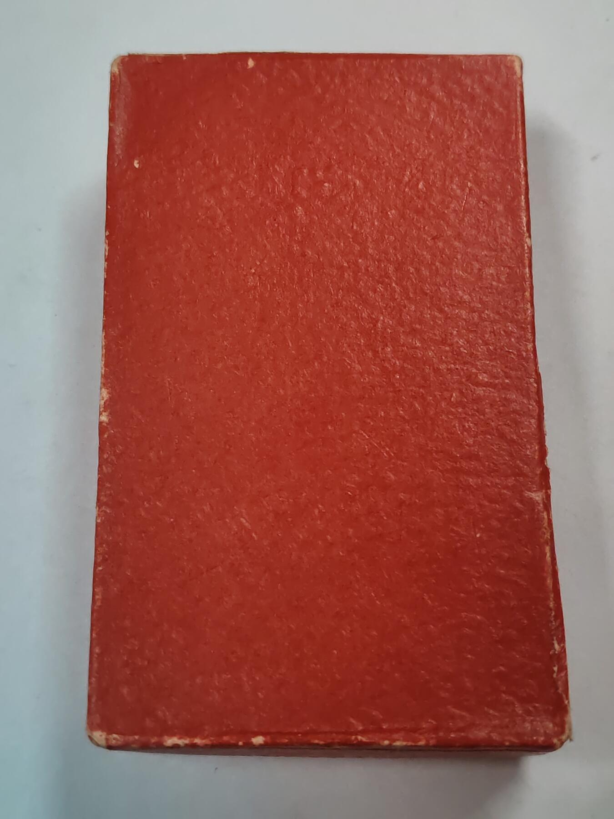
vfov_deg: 35.5
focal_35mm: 54
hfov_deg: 27.0
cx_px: 307
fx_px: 1277
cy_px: 410
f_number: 1.95
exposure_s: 1/50
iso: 640
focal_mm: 5.52
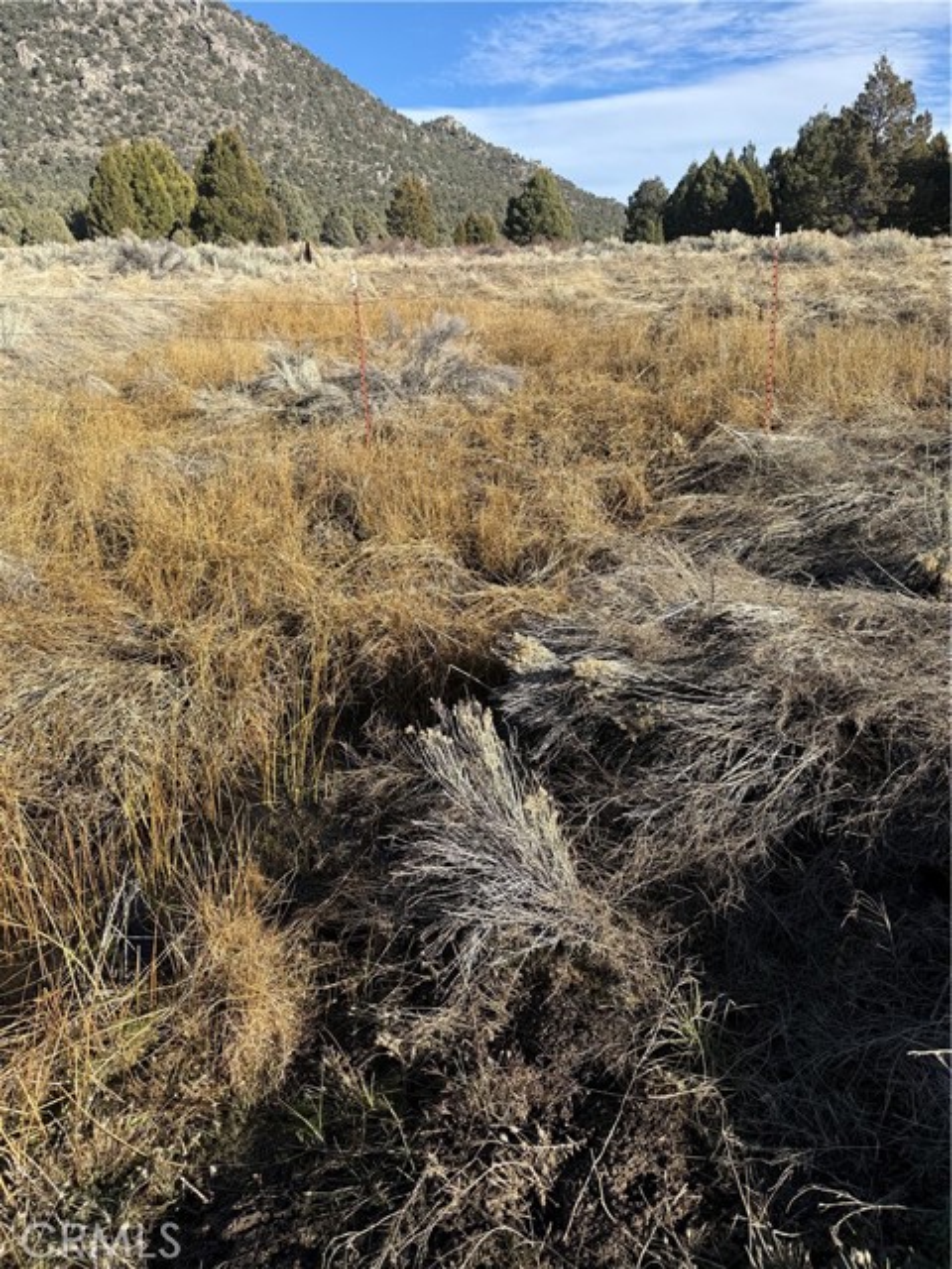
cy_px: 634
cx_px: 476
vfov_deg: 71.6
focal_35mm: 24
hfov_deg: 56.8
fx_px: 880
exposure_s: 1/2525
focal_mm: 6.76
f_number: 1.78
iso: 80
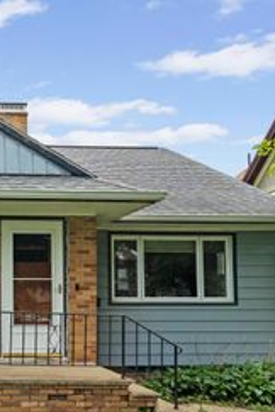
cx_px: -36
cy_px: 255
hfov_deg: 32.7
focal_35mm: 35
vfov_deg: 53.9
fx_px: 401
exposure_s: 1/200
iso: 400
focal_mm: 17
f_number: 9
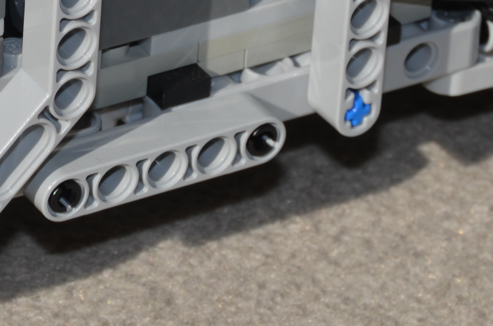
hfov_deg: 5.0
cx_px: 124
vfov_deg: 3.3
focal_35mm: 415
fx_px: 5670
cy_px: -128
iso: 100
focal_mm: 75
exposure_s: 1/160
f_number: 10
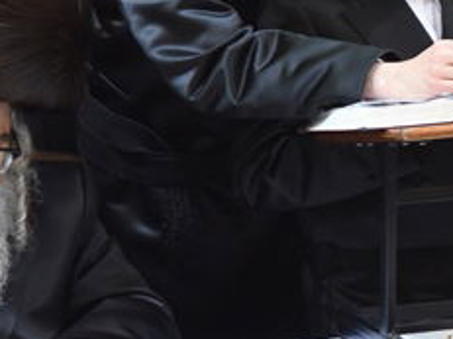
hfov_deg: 3.9
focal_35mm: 512
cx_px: 420
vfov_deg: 2.9
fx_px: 6697
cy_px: -38
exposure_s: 1/100
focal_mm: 120
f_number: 4.5
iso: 2500
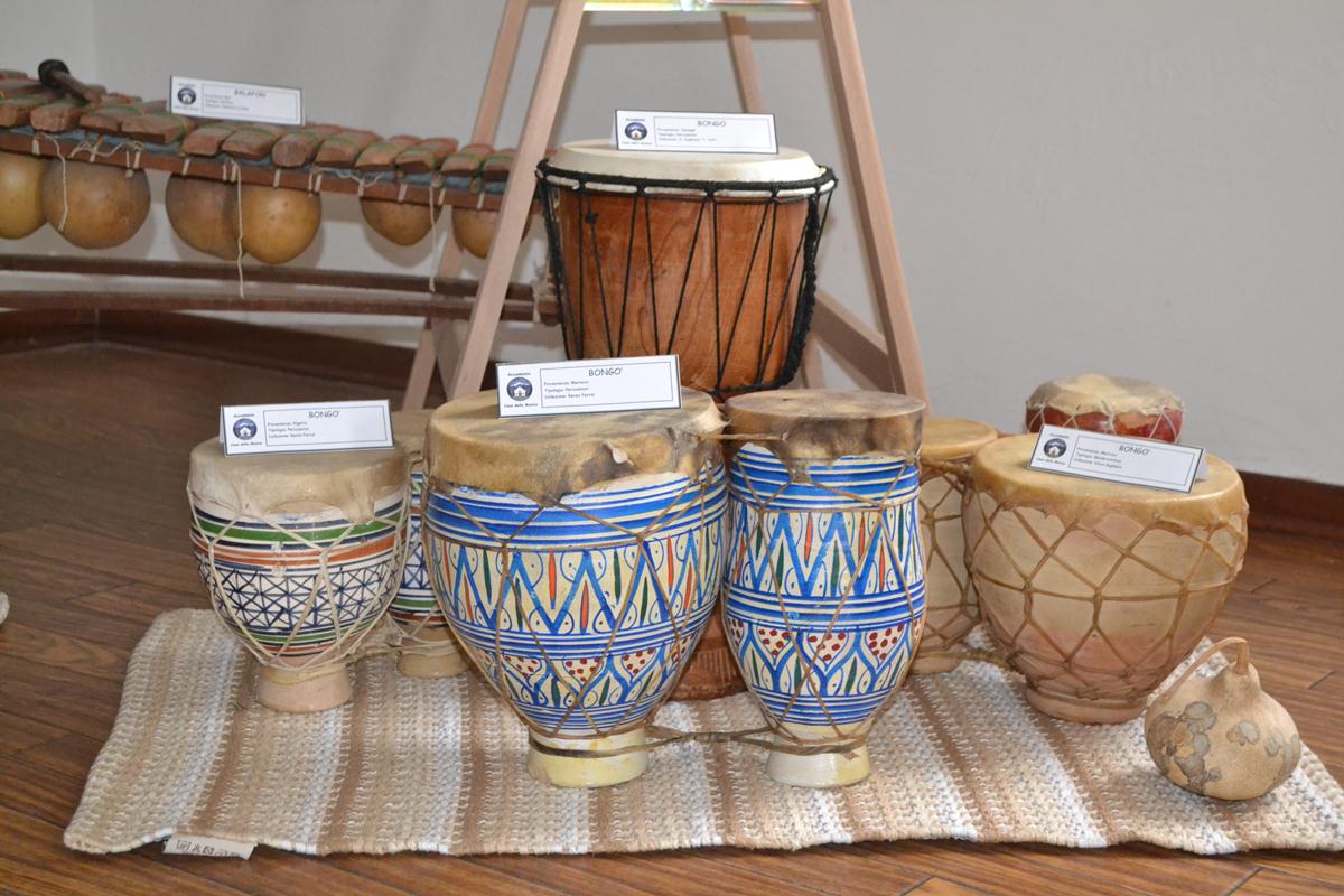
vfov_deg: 22.6
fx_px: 2240
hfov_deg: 33.4
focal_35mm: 60
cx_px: 672
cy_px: 448
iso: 3200
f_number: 5.3
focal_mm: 40
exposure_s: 1/60
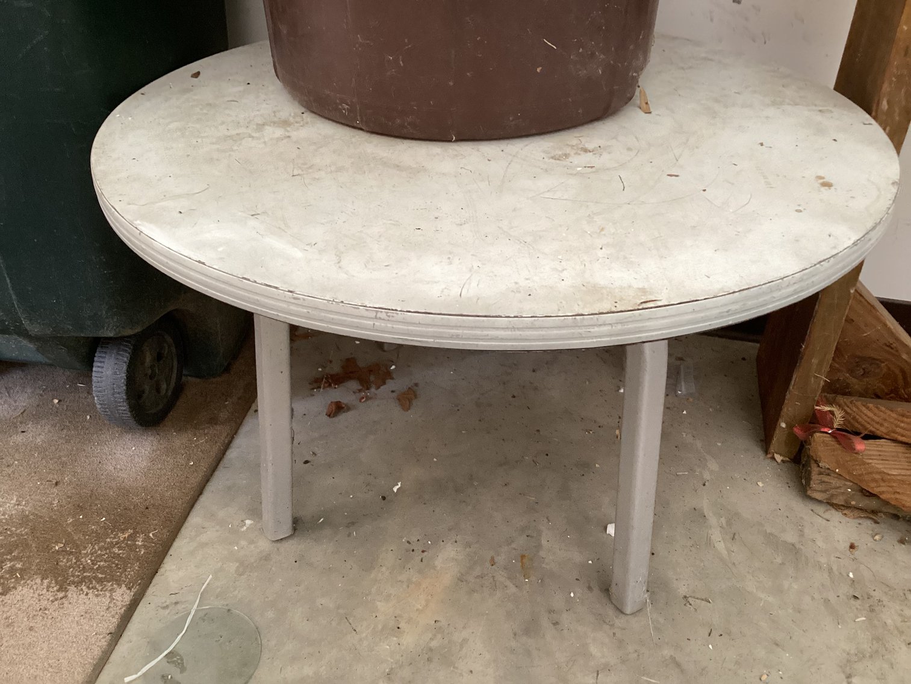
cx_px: 456
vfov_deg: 45.4
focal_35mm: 31
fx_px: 816
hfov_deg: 58.3
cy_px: 342
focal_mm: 3.3
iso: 200
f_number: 2.4
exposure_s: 1/60
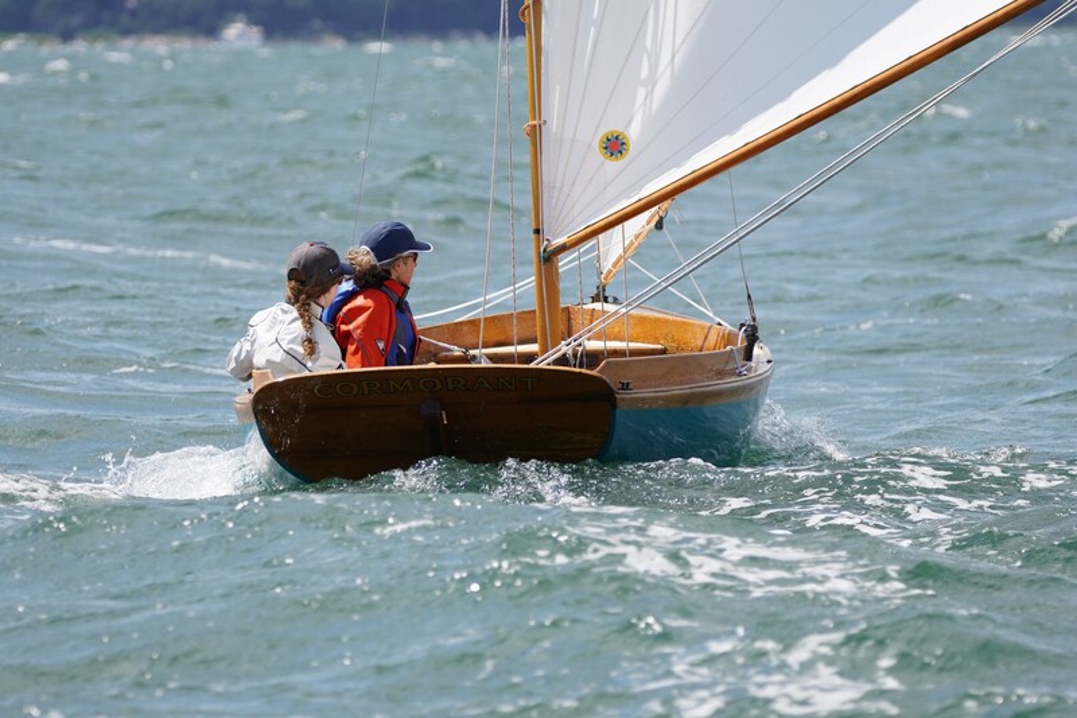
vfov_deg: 3.8
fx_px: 10677
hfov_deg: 5.8
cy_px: 359
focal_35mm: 357
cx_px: 538
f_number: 5.6
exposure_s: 1/1600
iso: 320
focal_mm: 238
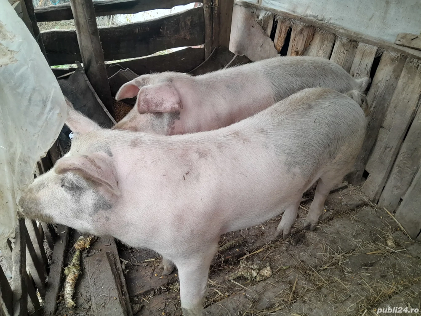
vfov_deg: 53.1
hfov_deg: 67.3
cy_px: 158
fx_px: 316
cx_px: 210
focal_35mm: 26
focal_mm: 3.98
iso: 100
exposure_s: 1/50
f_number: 1.8
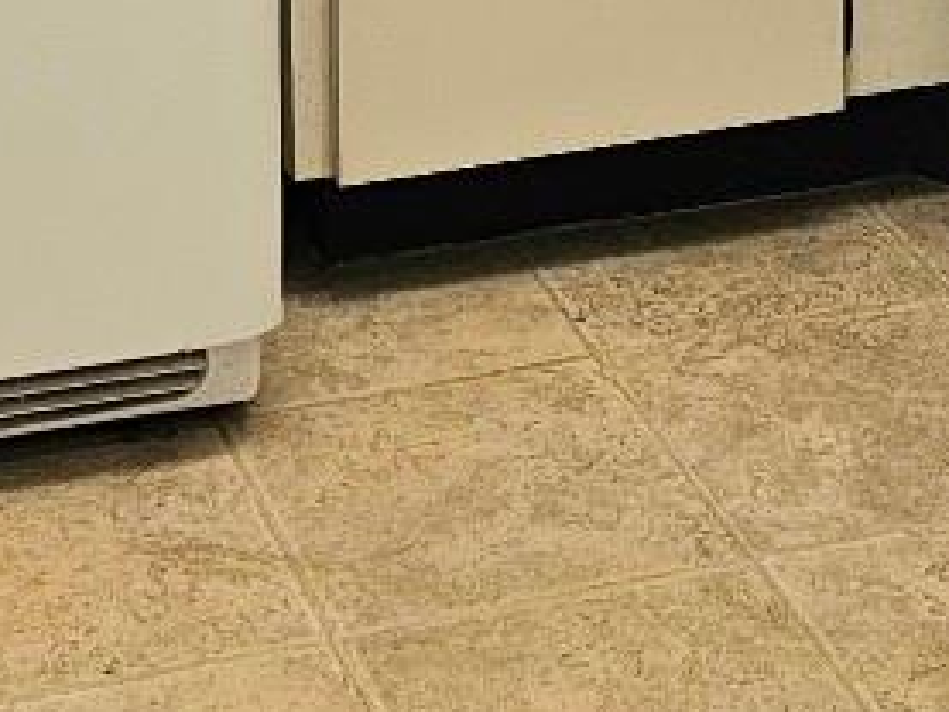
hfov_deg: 14.8
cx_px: 452
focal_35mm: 133
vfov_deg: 9.7
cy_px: -1075
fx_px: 3648
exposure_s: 1/120
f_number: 1.7
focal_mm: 6.3
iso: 320
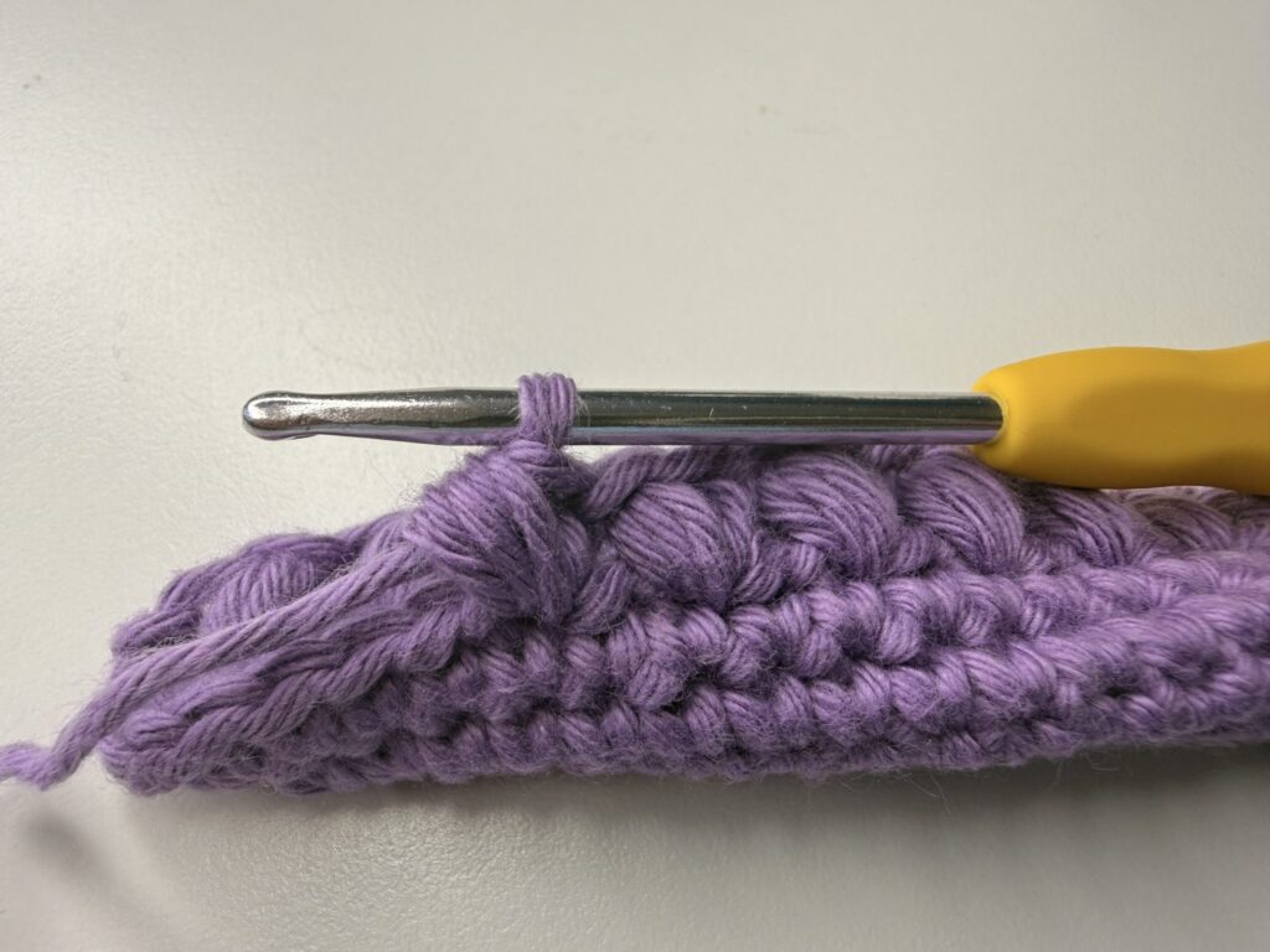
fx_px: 881
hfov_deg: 71.6
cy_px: 476
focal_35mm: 24
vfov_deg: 56.8
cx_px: 635
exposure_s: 1/99
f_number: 2.2
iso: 50
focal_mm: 2.22
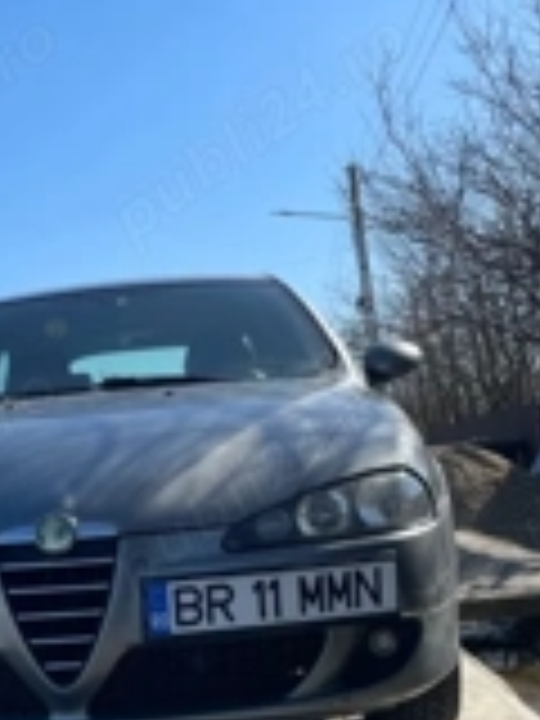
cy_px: 536
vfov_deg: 29.4
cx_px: 0
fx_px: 1352
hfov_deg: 21.8
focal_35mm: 65
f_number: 1.6
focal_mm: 4.2
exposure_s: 1/3125
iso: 32
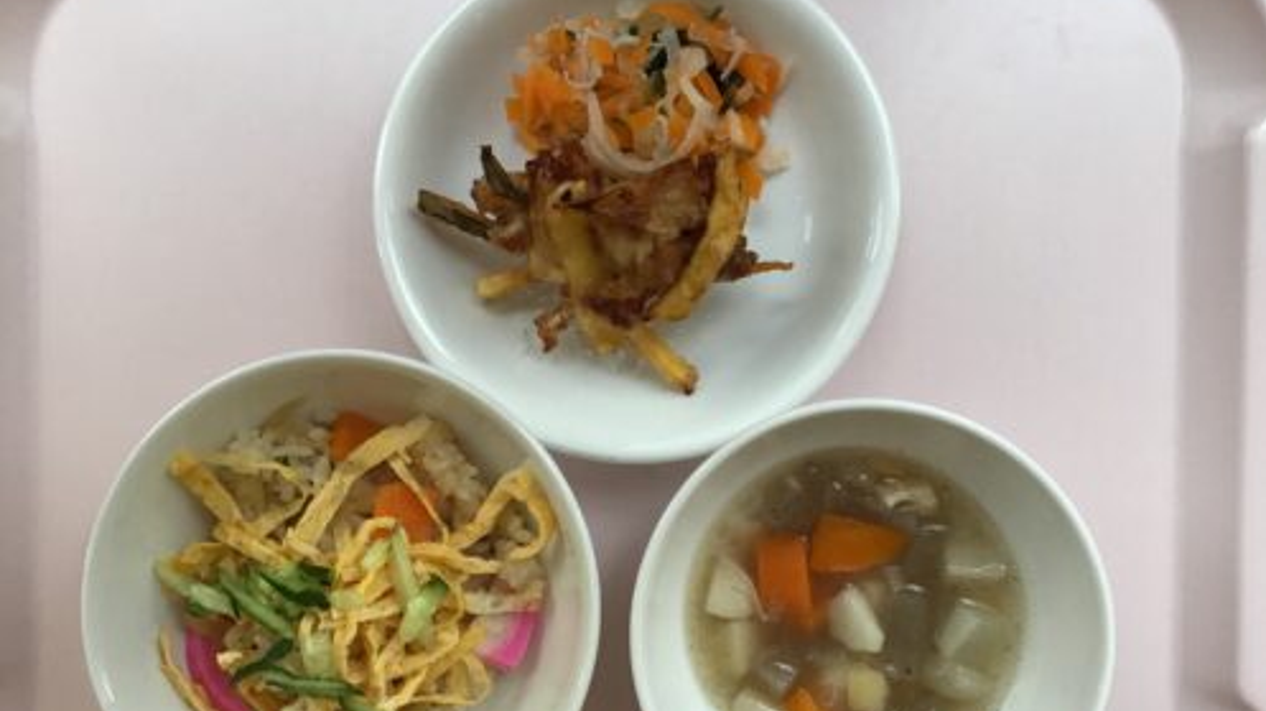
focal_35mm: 34
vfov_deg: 34.5
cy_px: 409
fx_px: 1141
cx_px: 634
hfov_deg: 58.0
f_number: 2.4
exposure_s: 1/40
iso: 25
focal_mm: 3.3
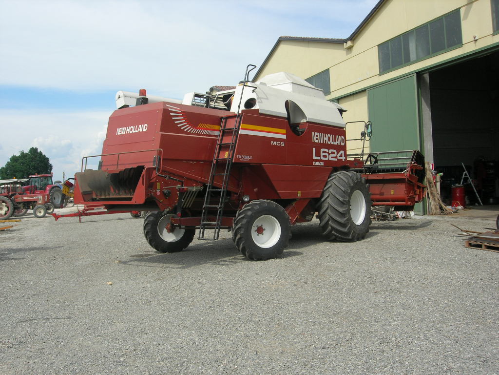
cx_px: 250
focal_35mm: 38
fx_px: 548
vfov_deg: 37.7
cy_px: 188
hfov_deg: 49.0
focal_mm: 7.8
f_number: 4.8
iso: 64
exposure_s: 1/536
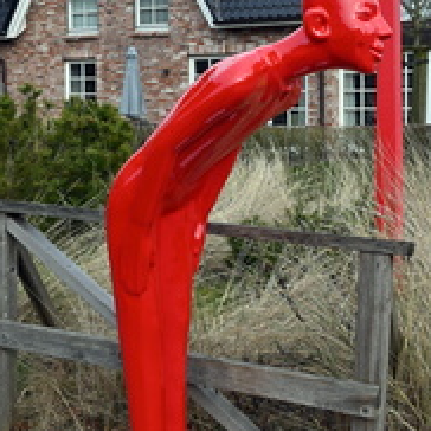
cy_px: 142
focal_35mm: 59
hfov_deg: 29.0
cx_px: 264
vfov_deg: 28.9
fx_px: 830
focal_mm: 21
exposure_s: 1/250
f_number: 5.6
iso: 100
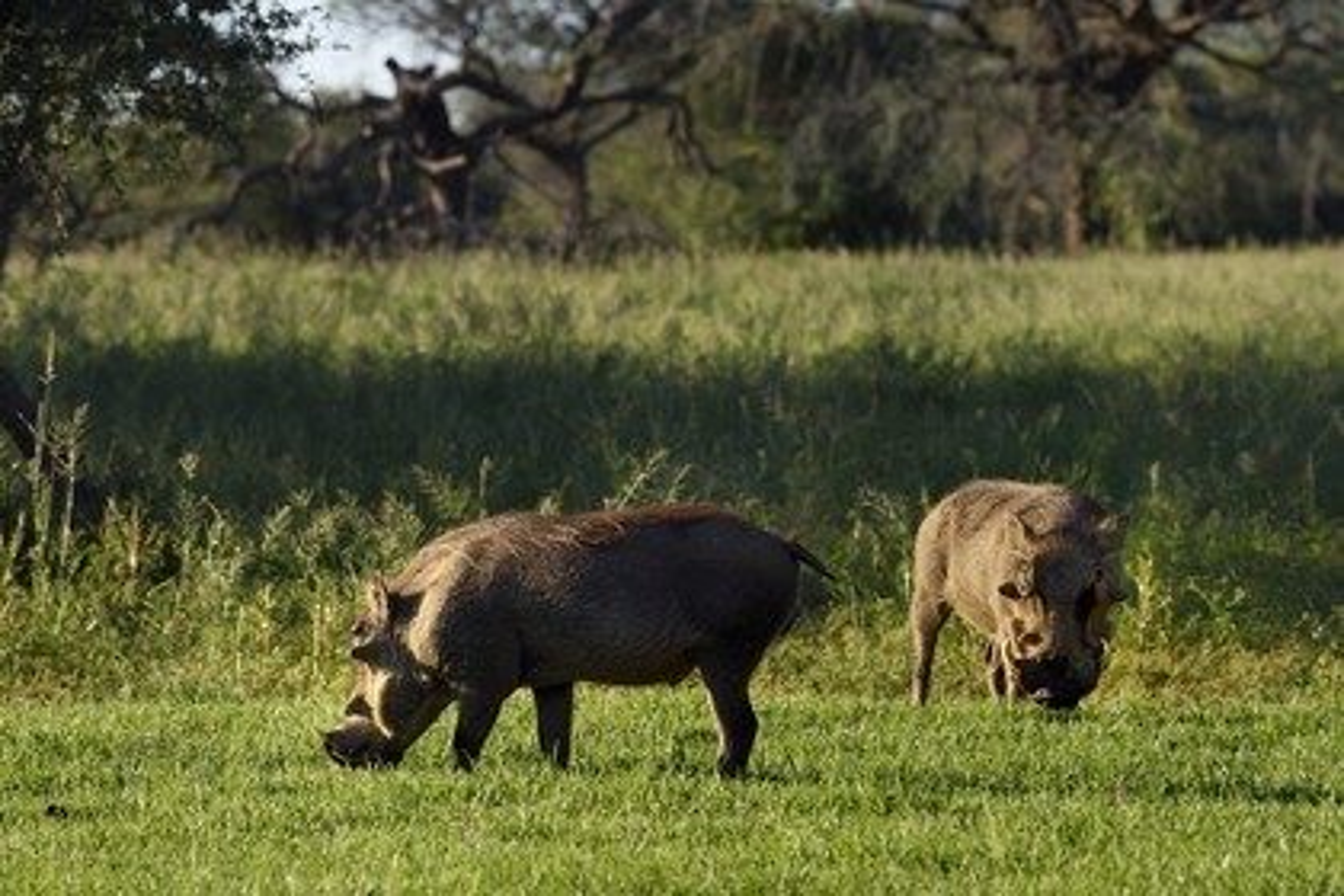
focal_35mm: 200
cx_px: 672
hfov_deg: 10.3
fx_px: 7466
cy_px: 448
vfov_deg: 6.9
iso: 200
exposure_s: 1/320
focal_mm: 200
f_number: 8
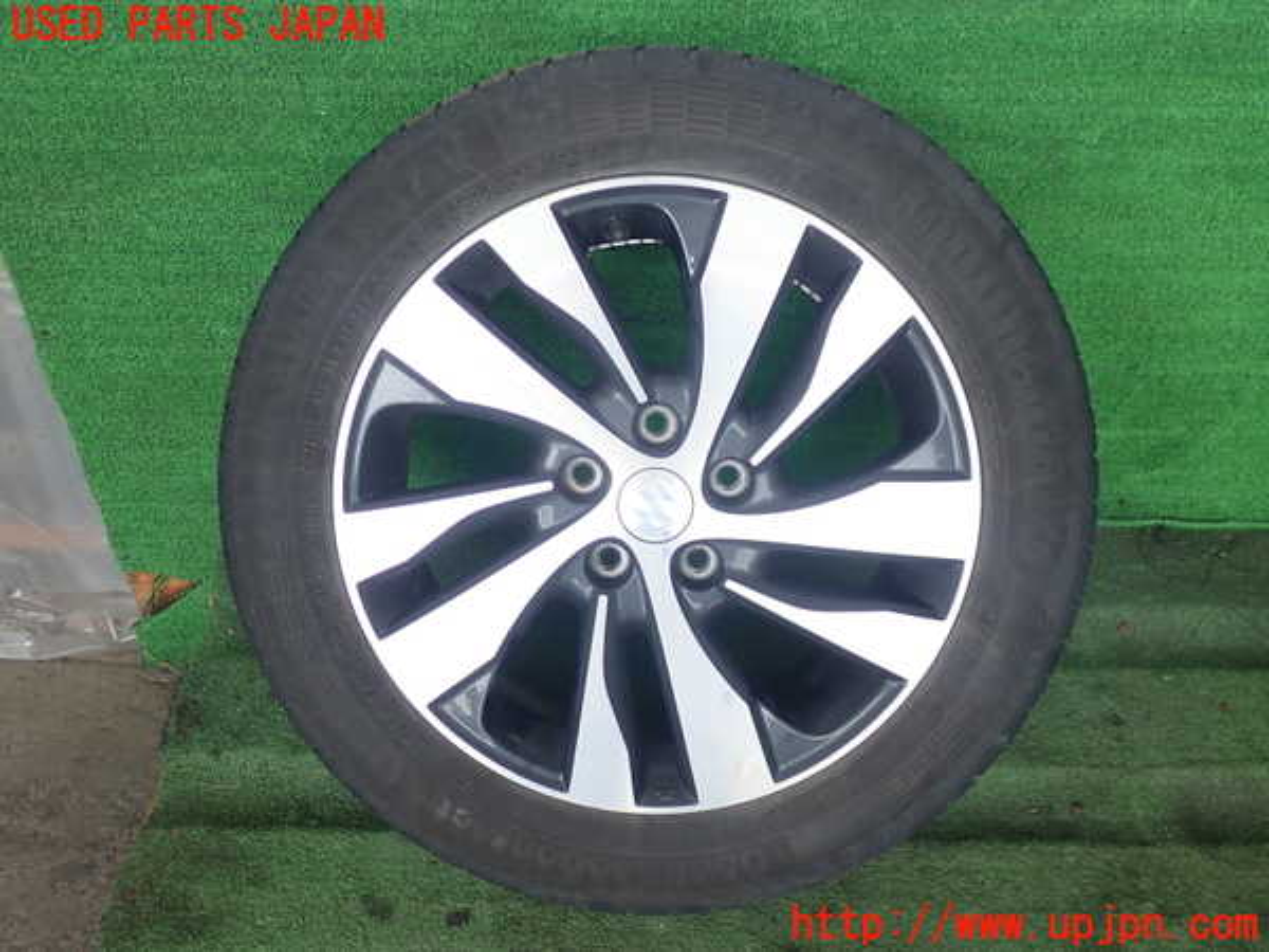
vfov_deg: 40.7
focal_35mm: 35
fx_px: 1283
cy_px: 476
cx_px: 634
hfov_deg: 52.6
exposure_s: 1/100
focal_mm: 6.42
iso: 100
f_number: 2.6
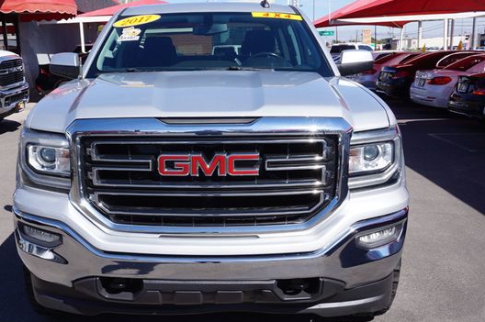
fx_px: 538
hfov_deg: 48.2
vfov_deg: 33.3
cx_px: 192
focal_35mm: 40
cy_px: 174
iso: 100
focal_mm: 22
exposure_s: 1/100
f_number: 11
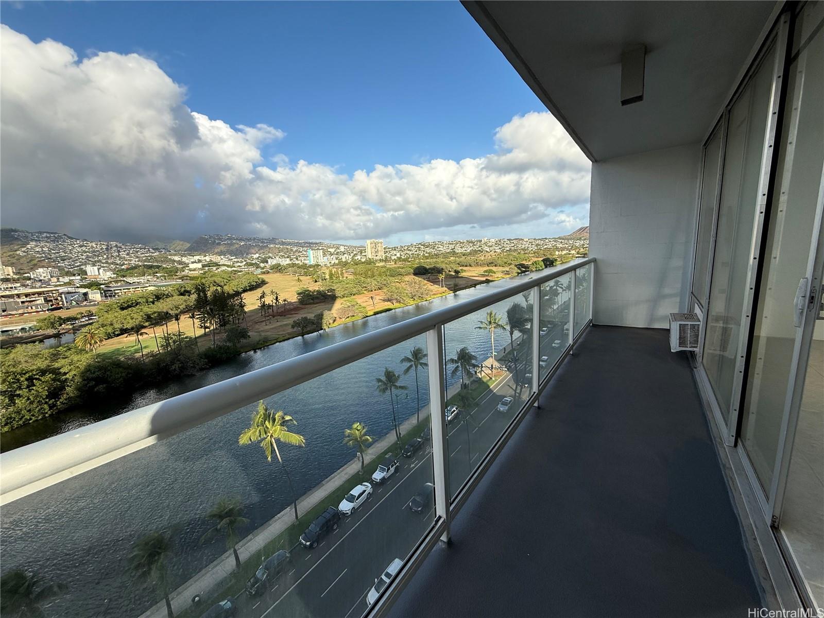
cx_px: 412
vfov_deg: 85.7
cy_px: 309
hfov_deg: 102.1
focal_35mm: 14
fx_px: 333
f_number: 2.2
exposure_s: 1/1534
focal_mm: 2.22
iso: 50
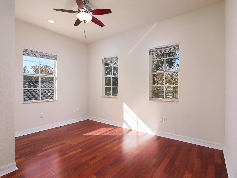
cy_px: 89
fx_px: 123
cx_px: 118
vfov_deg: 71.6
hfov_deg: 87.7
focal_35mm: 18
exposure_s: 1/250
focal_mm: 9
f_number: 5
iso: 100
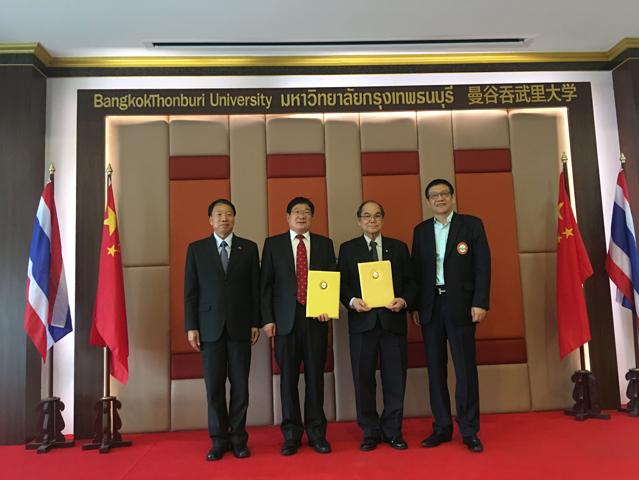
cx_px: 320
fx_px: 535
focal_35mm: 29
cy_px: 240
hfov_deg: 61.7
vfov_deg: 48.2
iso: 125
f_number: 2.2
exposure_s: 1/8
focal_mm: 4.15
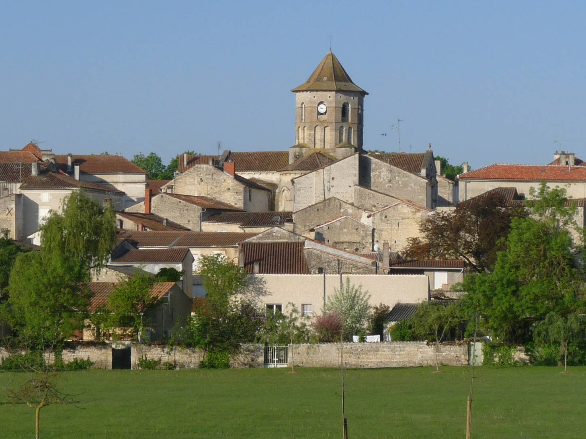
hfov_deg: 14.6
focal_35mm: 135
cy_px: 221
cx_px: 313
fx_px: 2285
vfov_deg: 11.0
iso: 100
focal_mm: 12.4
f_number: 6.3
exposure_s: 1/400
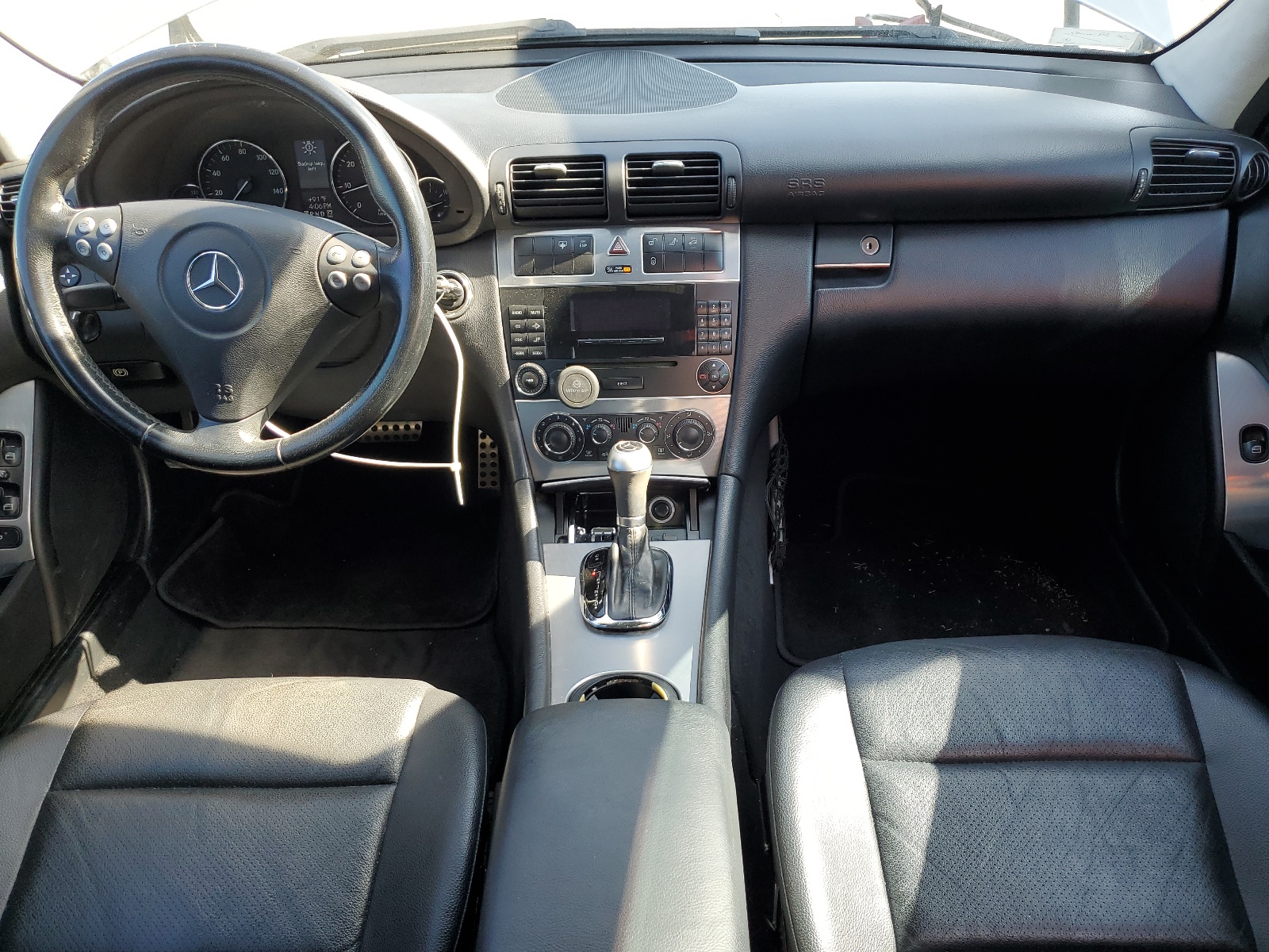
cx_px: 634
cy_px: 476
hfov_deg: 67.3
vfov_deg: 53.1
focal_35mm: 26
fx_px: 953
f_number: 1.5
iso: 50
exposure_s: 1/175
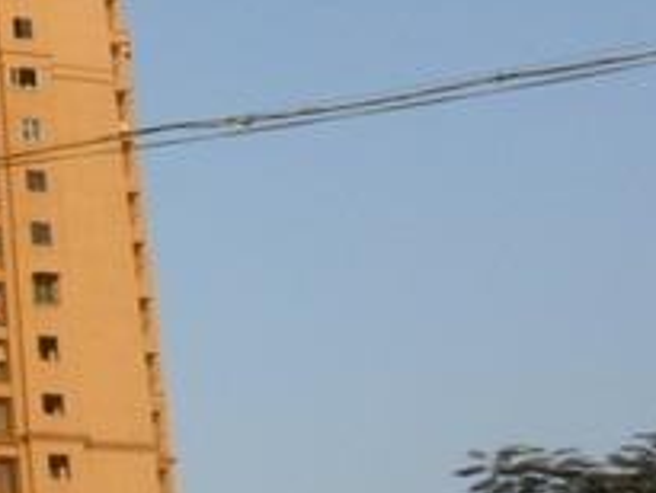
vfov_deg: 14.8
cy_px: 218
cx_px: -147
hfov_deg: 18.5
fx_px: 1896
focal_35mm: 100
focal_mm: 5.7
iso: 100
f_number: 3.7
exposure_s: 1/500
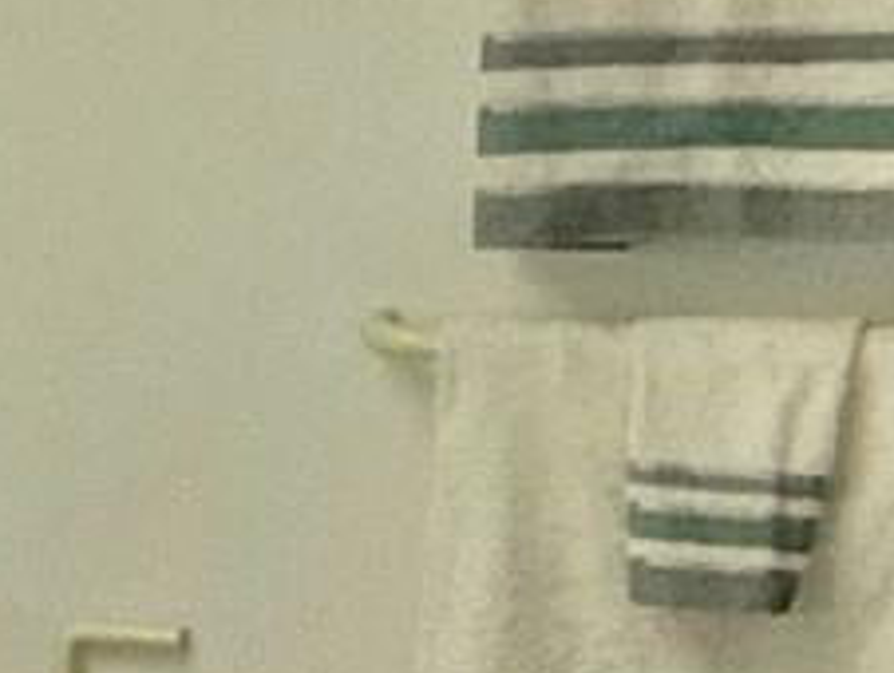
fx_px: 2560
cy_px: 633
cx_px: -431
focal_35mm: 99
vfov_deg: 14.8
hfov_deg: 17.8
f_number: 2.2
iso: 80
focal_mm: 2.22
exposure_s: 1/122
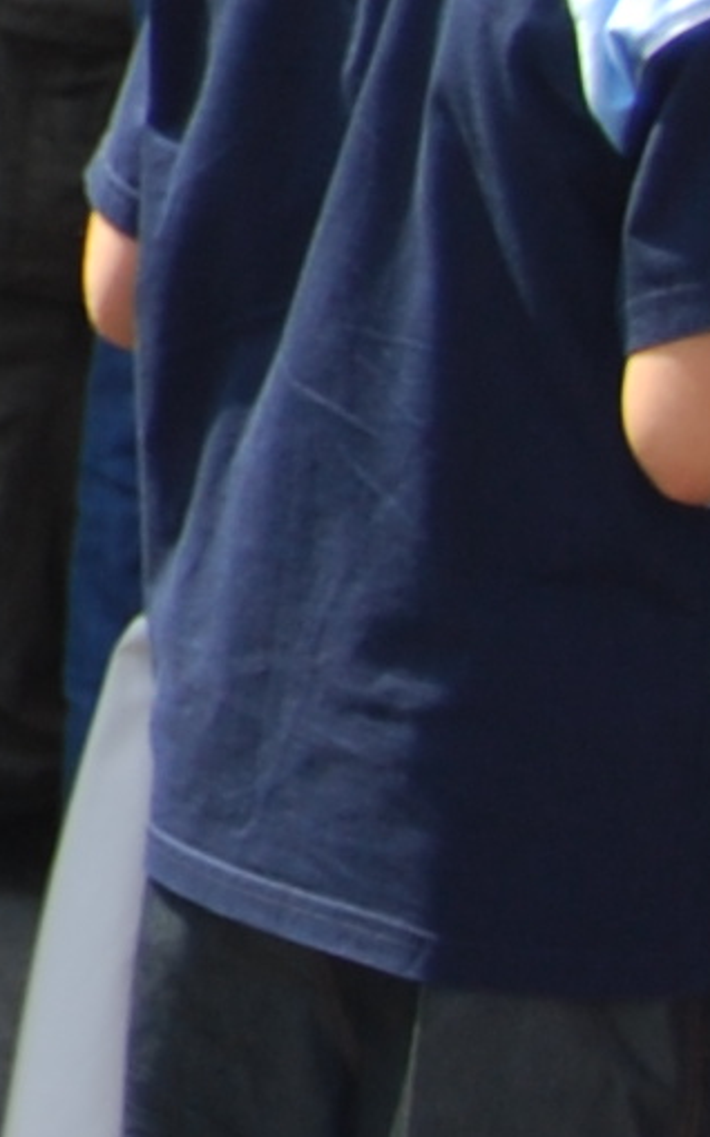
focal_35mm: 303
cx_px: -2614
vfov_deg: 6.8
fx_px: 9383
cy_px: -967
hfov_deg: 3.9
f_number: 5
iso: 100
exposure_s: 1/200
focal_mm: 26
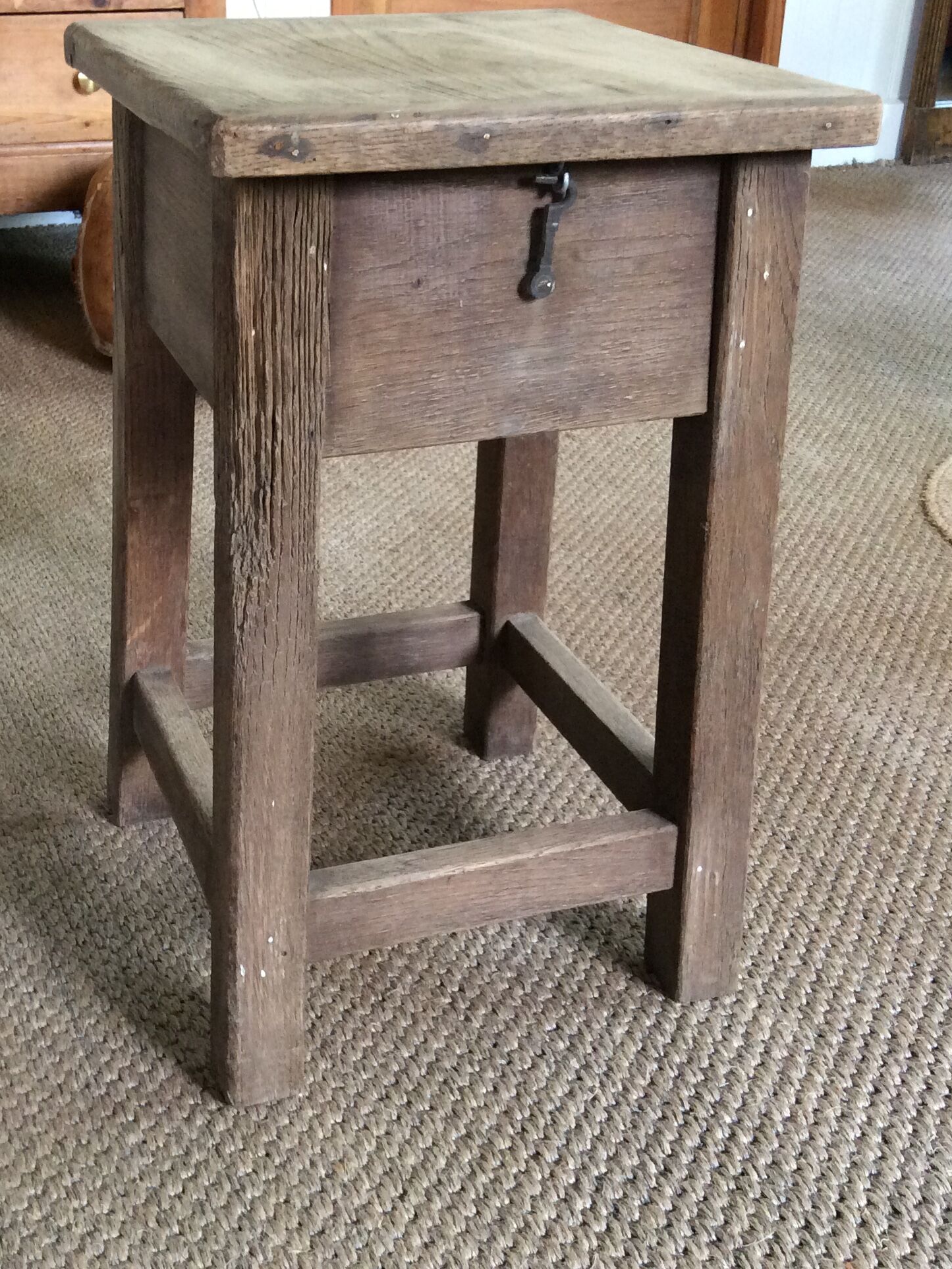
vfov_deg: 43.8
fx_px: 1576
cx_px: 326
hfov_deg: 33.3
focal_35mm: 43
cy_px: 633
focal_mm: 3.3
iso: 125
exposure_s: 1/25
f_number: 2.4
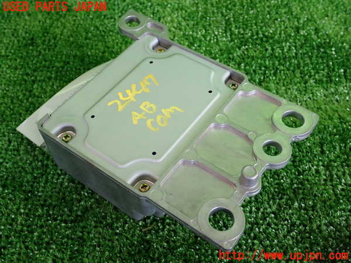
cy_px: 132
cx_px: 176
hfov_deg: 45.8
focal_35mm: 41
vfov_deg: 35.1
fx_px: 416
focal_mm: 7.31
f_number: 2.8
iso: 200
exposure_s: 1/100
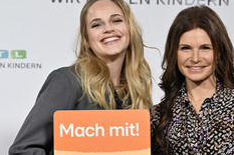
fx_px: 981
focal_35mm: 151
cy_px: 119
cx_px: 179
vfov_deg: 9.1
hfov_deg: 13.6
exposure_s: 1/320
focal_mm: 78
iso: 1600
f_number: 4
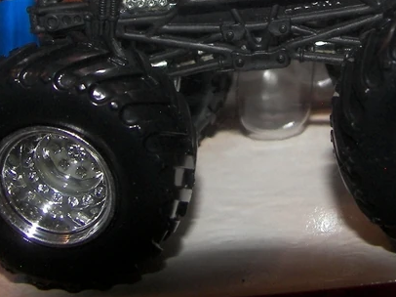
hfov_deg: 27.3
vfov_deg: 20.2
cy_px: 21
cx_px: 247
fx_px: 812
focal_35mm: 71
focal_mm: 6
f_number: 2.8
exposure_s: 1/30
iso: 100
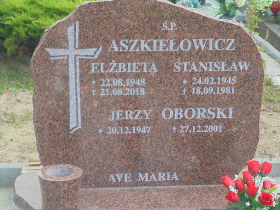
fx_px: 671
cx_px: 140
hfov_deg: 23.6
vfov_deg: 17.8
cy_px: 105
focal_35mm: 83
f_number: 6.7
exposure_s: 1/60
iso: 100
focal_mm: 14.9
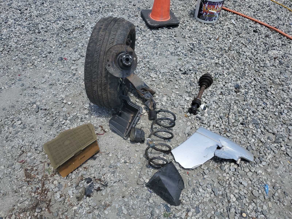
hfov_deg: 67.3
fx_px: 219
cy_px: 110
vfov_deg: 53.1
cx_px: 146
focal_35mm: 26
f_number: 1.5
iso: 50
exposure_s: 1/2000
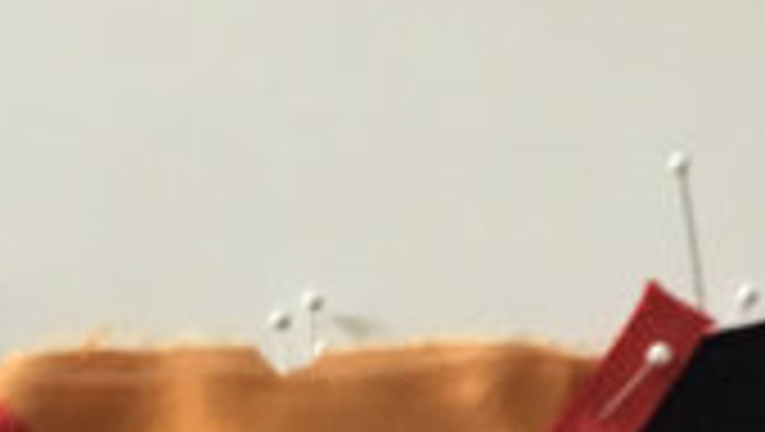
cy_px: 234
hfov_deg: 11.6
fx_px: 3777
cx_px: 423
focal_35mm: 186
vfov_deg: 6.5
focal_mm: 4.2
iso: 200
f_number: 2.2
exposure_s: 1/20
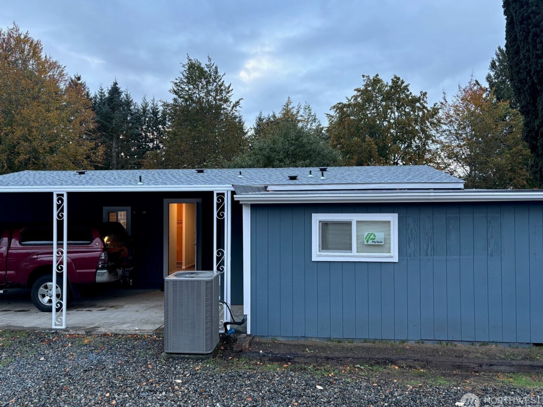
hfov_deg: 65.3
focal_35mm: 27
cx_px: 270
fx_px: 424
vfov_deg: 51.4
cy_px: 205
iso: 100
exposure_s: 1/120
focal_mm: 5.96
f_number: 1.6
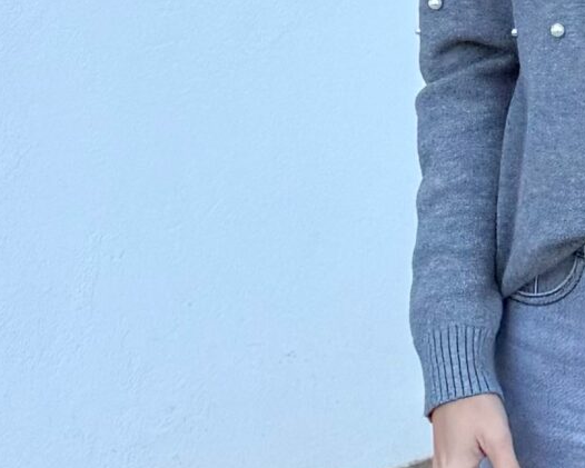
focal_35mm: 114
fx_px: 1974
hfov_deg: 16.2
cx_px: 688
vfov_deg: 13.4
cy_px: 461
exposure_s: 1/419
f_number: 1.78
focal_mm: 6.76
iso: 80
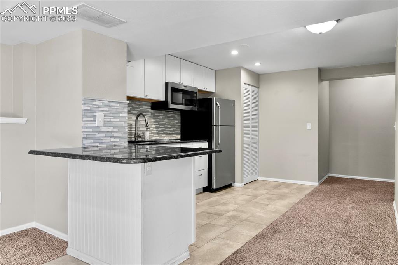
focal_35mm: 24
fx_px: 265
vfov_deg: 53.1
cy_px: 132
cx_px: 199
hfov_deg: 73.8
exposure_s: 1/25
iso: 800
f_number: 8
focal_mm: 24
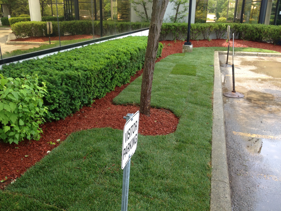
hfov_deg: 52.6
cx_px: 140
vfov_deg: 40.7
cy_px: 106
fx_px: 284
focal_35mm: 35
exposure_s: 1/222
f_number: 2.4
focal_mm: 4.28
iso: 64
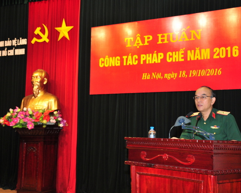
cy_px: 97
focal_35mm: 54
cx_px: 126
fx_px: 385
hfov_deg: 34.7
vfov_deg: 28.1
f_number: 5.6
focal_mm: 30
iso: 640
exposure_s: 1/60
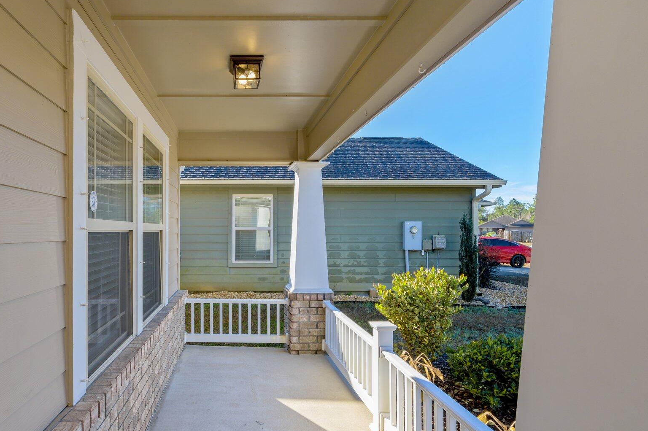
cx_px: 232
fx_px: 372
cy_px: 207
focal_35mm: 21
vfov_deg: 60.2
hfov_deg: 80.2
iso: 160
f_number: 9
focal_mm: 15.5
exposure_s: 1/125
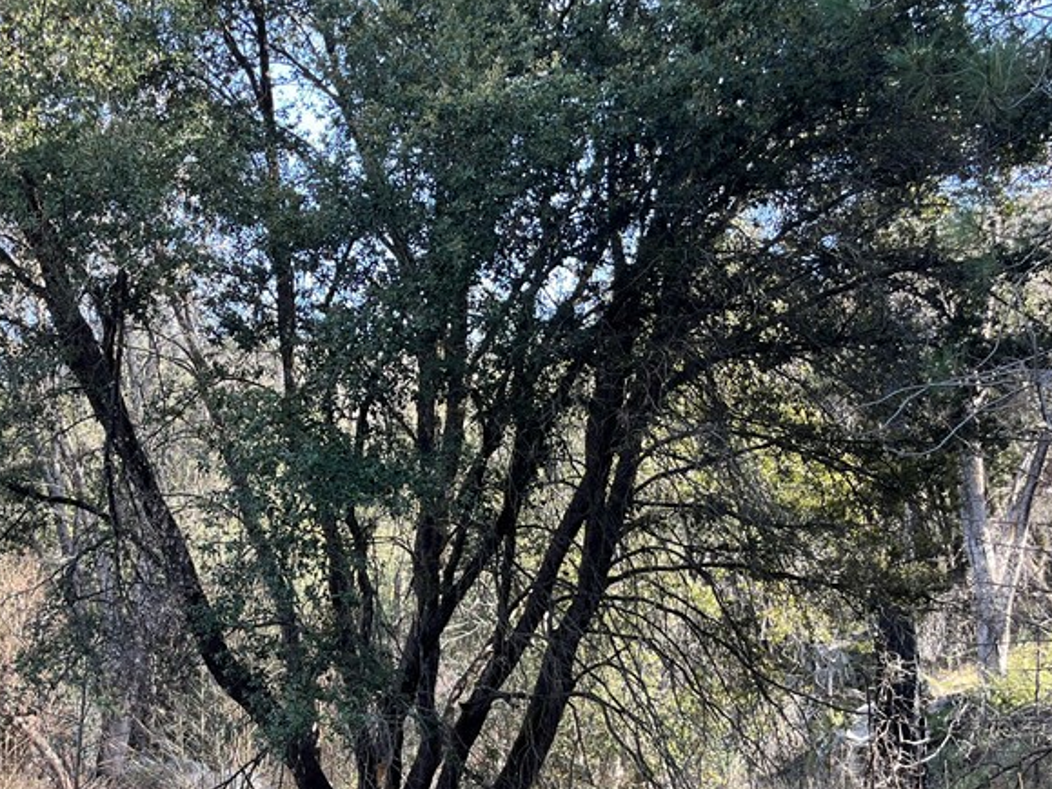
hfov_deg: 41.0
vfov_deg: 30.3
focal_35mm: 46
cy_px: 685
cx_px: 407
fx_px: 1398
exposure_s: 1/137
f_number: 1.6
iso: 32
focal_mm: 5.1
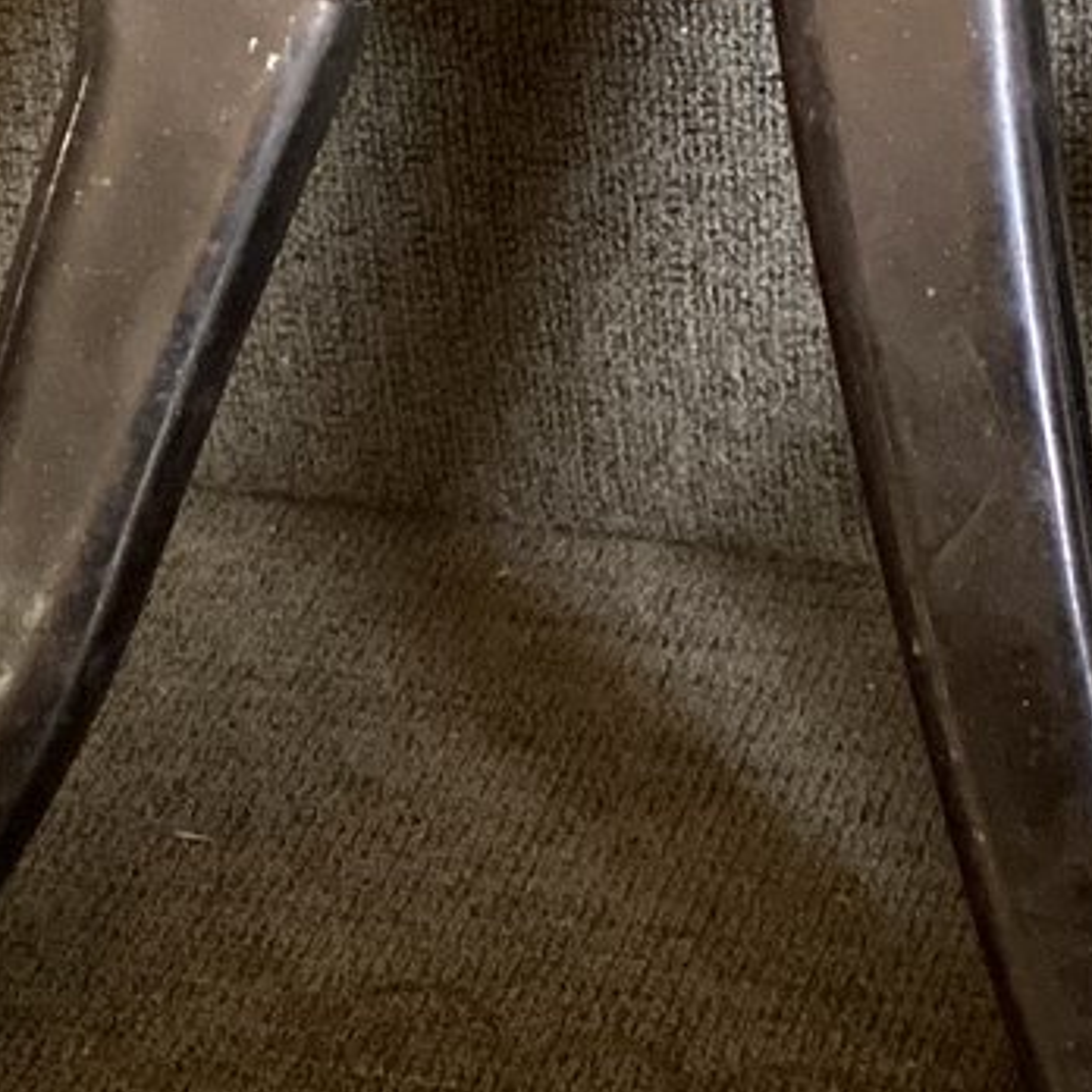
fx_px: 4247
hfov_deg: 14.6
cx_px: 701
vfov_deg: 14.5
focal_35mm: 119
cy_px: 86
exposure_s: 1/50
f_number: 2.4
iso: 400
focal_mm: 3.3
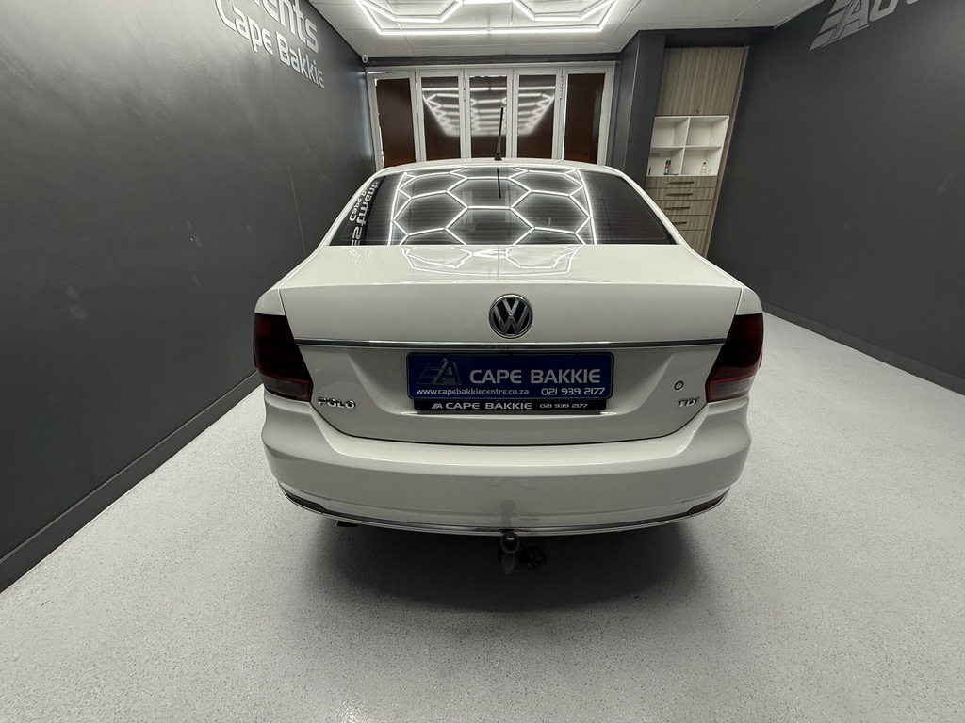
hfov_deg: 102.1
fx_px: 390
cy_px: 362
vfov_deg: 85.7
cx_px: 482
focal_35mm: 14
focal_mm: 2.22
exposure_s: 1/100
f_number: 2.2
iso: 160
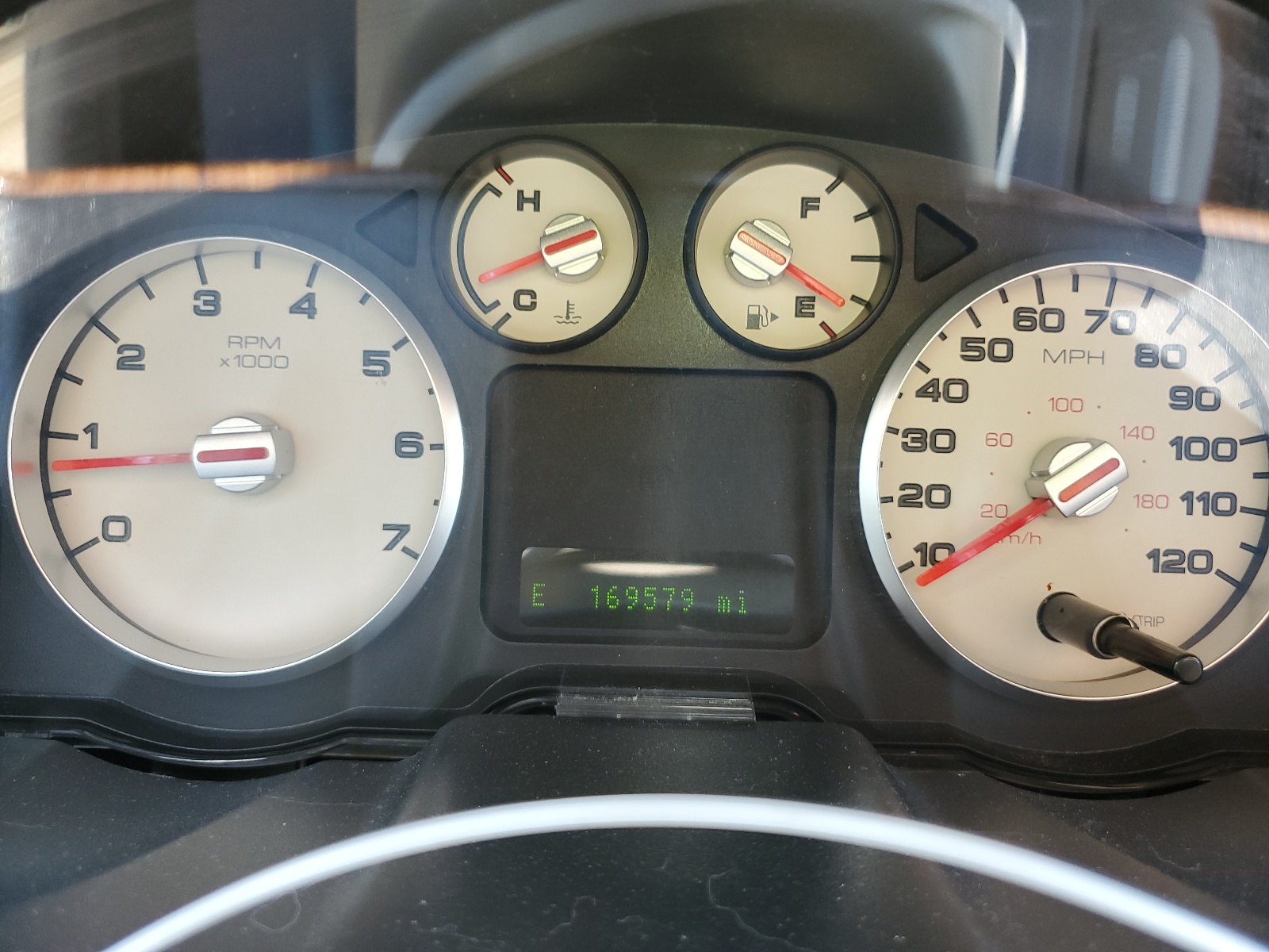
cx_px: 634
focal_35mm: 26
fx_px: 953
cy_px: 476
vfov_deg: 53.1
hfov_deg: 67.3
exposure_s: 1/60.2
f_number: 1.5
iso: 70
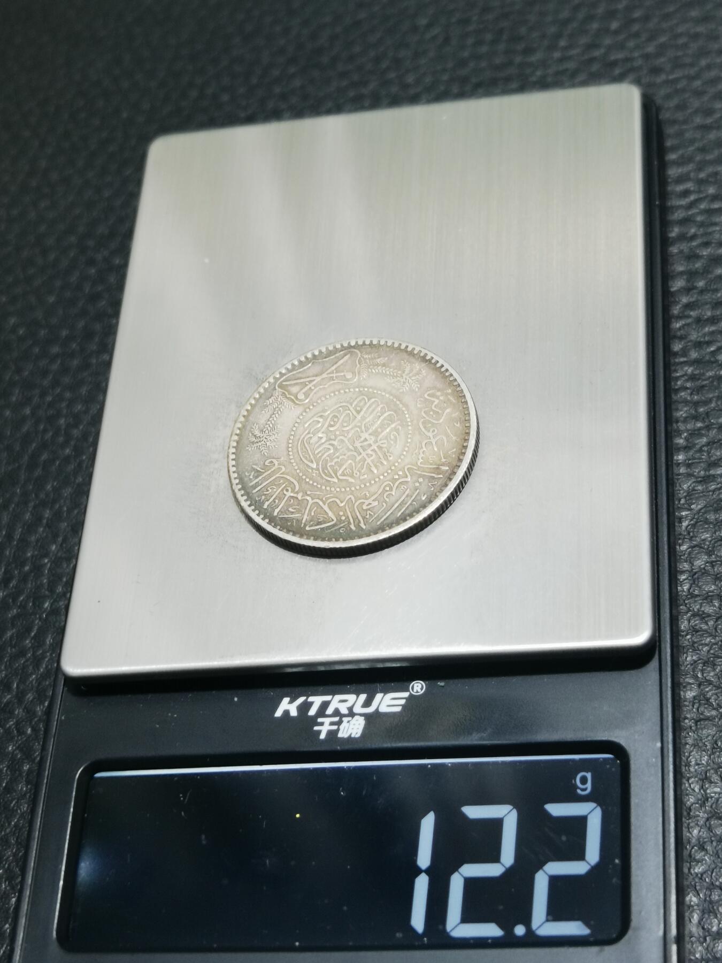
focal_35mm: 62
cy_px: 482
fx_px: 1724
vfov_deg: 31.2
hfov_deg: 23.7
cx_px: 361
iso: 125
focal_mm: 6.67
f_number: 1.9
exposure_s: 1/50
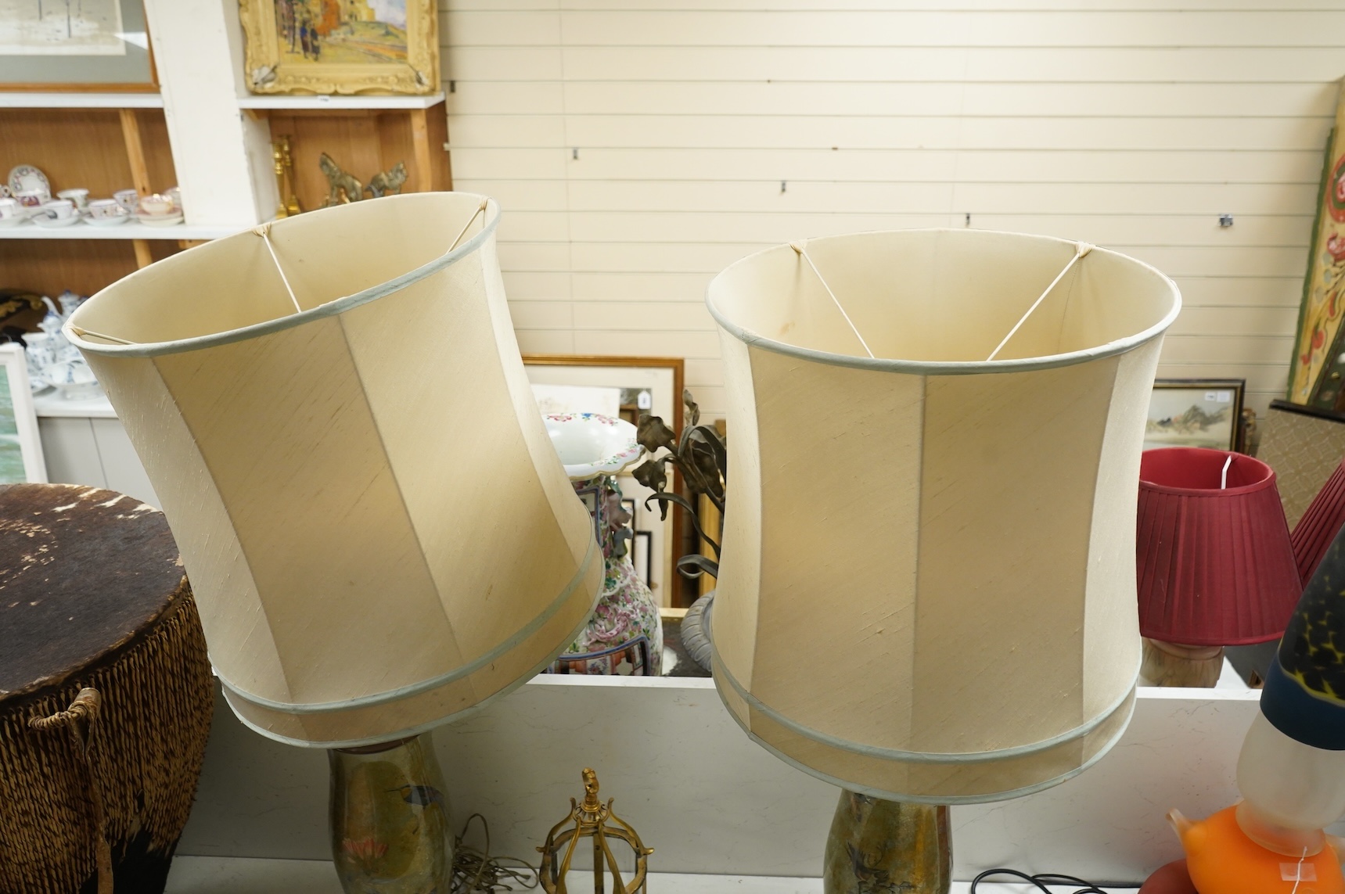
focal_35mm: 28
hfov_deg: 65.5
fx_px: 1045
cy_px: 447
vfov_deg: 46.3
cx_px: 672
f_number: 6.3
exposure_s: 1/100
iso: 2500
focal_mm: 28
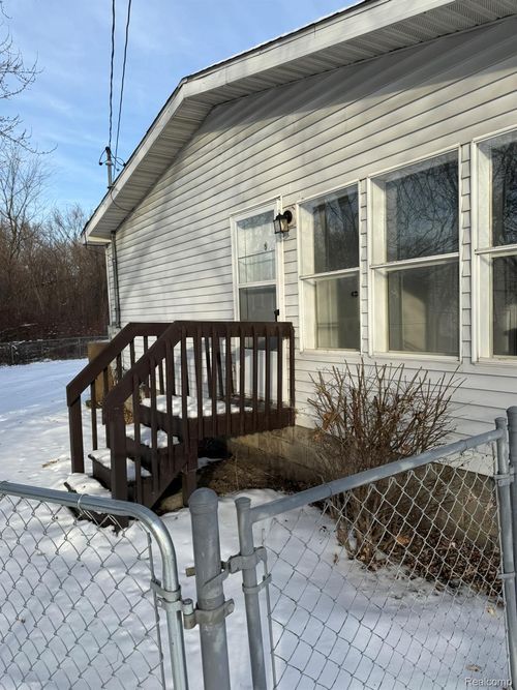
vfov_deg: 71.6
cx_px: 258
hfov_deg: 56.8
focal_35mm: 24
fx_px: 478
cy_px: 345
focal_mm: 6.76
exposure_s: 1/3145
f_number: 1.78
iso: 80
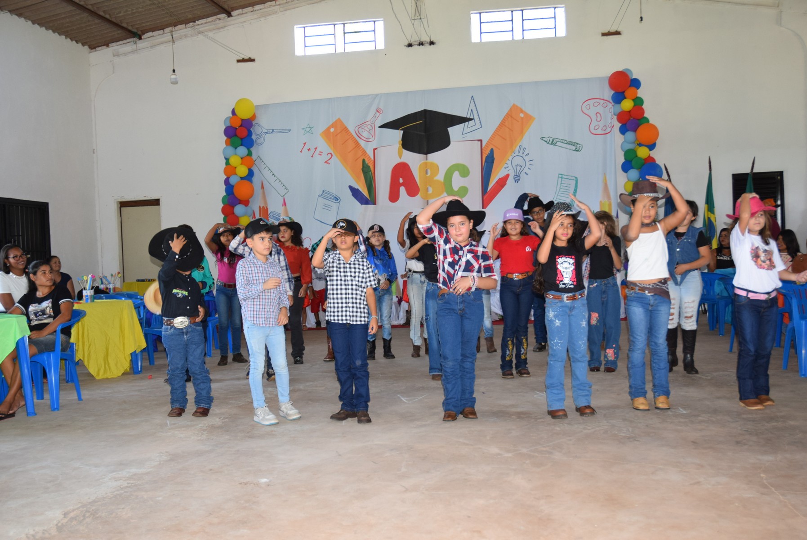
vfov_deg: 36.9
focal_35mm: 36
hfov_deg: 53.1
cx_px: 404
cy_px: 270
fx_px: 808
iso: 800
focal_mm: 24
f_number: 4.5
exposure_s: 1/80
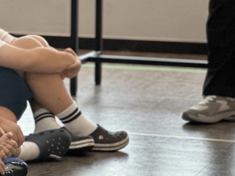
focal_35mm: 198
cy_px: 11
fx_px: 1344
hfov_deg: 9.9
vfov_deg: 7.5
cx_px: -5
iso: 320
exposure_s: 1/40
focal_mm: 9
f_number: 2.8
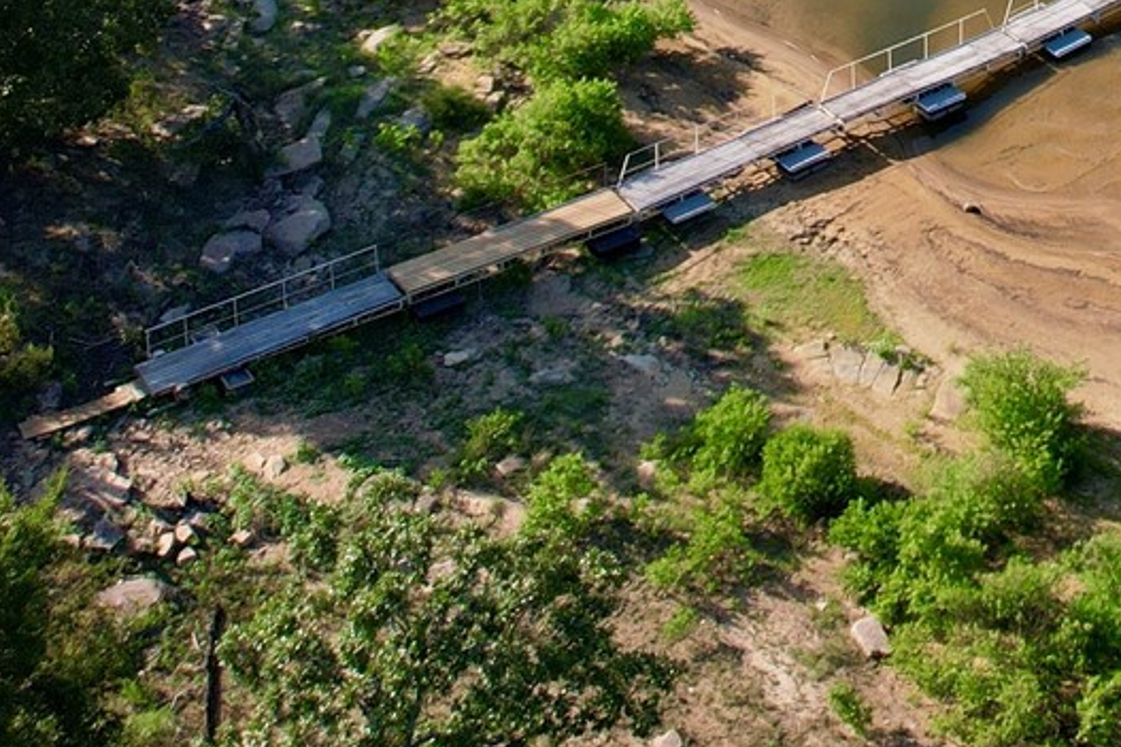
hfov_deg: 22.0
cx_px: 1368
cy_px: -622
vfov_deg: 14.1
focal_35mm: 85
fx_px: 2646
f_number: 2.8
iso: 100
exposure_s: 1/1250
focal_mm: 8.38
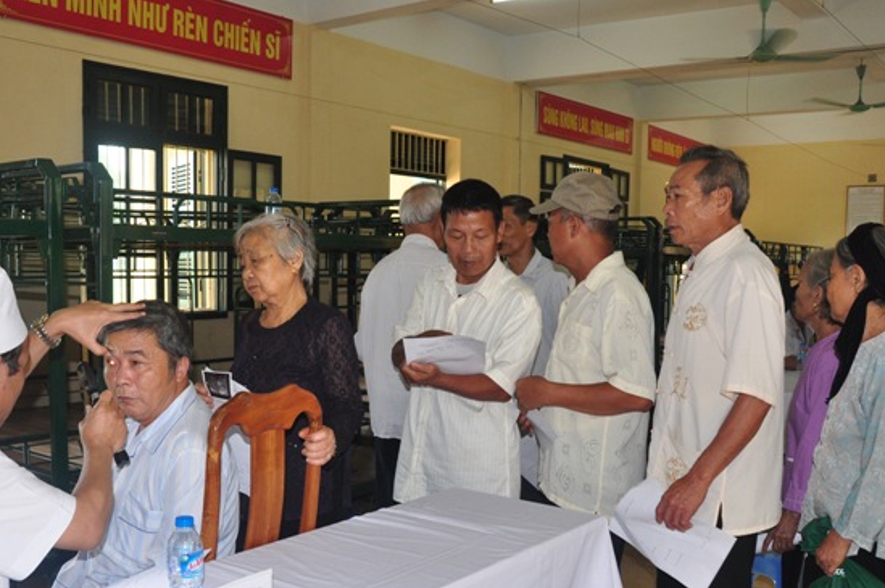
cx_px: 399
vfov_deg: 35.7
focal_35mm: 37
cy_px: 372
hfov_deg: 51.8
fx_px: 909
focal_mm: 18
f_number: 7.1
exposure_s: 1/80
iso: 640
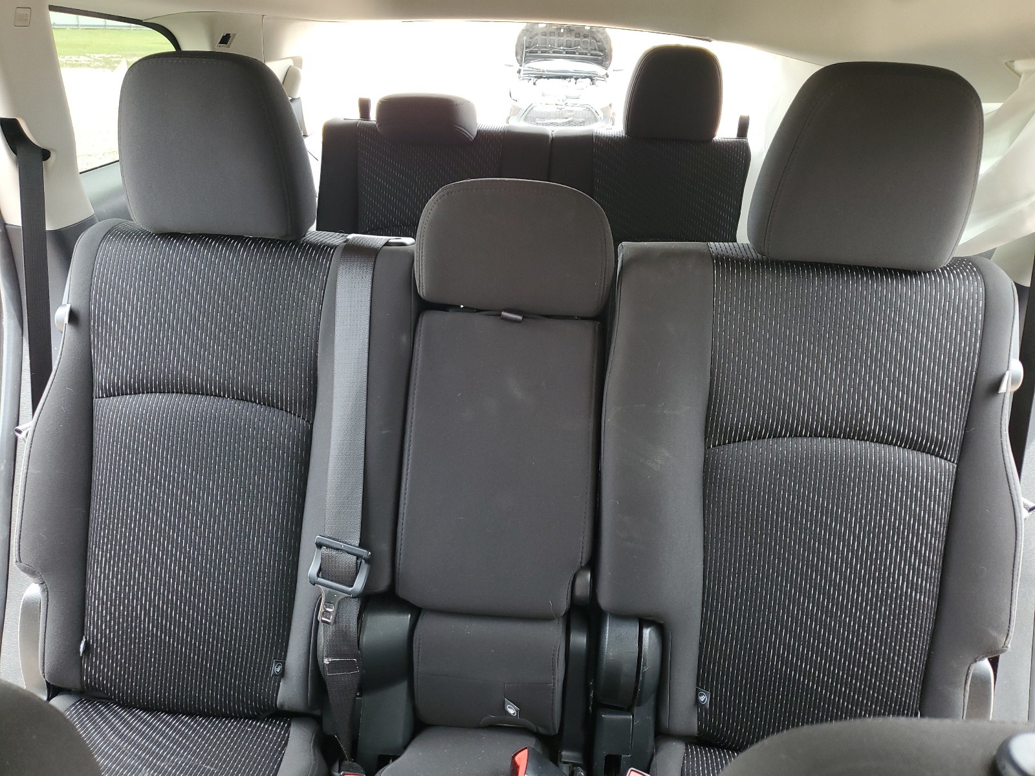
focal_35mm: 26
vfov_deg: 53.1
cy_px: 388
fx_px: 777
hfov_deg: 67.3
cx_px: 518
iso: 58
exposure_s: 1/120
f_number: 1.5
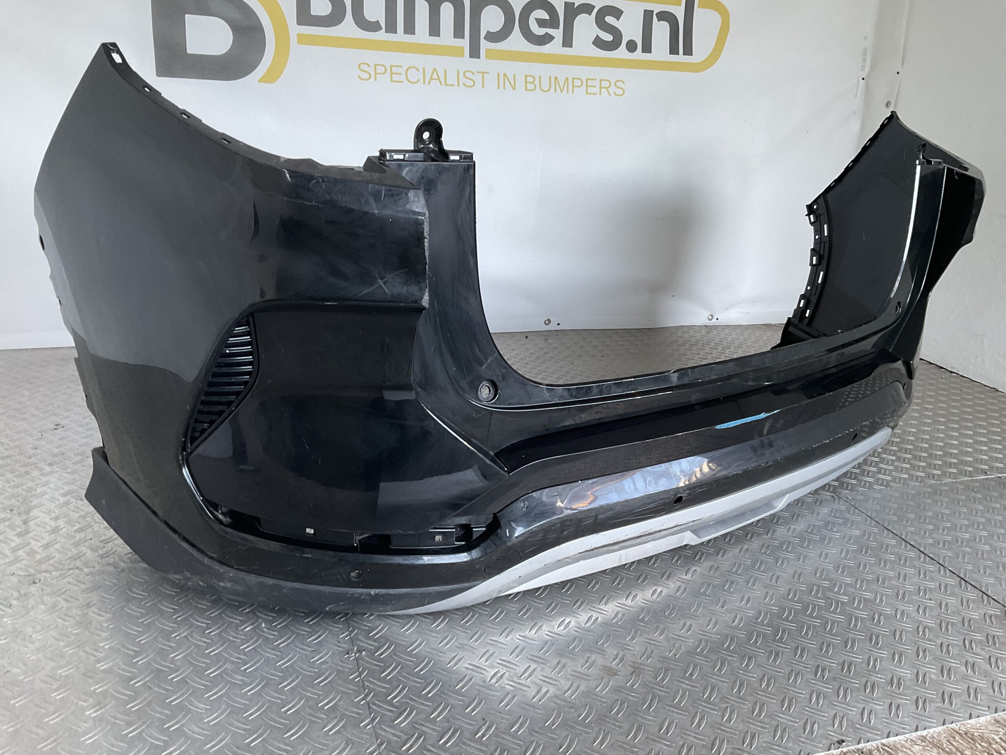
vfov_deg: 48.2
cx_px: 503
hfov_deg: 61.7
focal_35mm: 29
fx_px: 843
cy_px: 378
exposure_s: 1/50
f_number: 1.8
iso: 50
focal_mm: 3
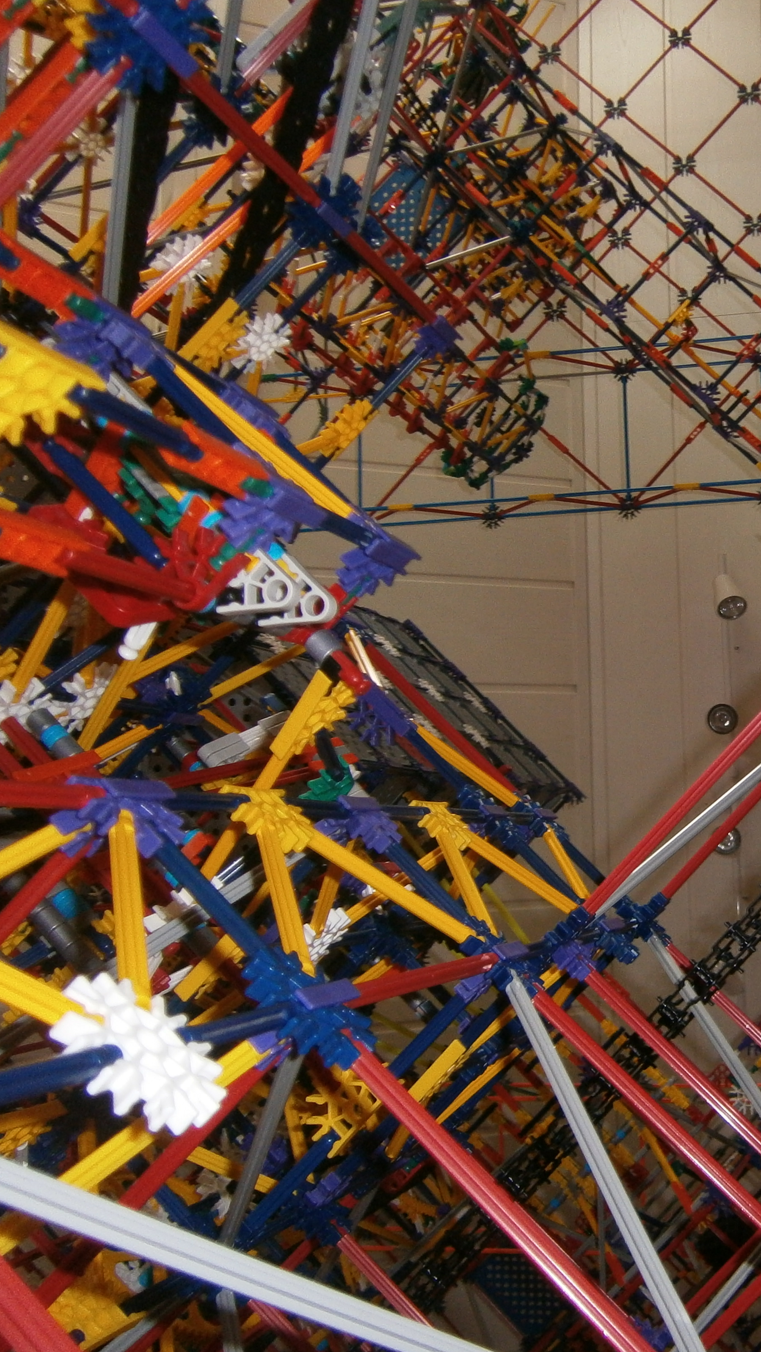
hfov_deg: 29.1
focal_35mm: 38
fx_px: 1363
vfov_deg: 52.8
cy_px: 678
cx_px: 769
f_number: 2.8
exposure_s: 1/30
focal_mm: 4.7
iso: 125
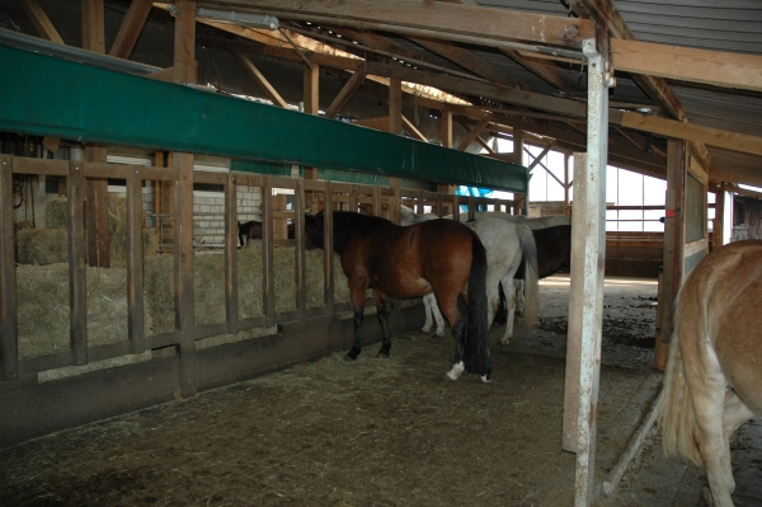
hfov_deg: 67.4
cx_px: 381
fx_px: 571
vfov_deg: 47.9
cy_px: 254
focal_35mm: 27
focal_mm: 18
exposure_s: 1/400
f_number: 3.5
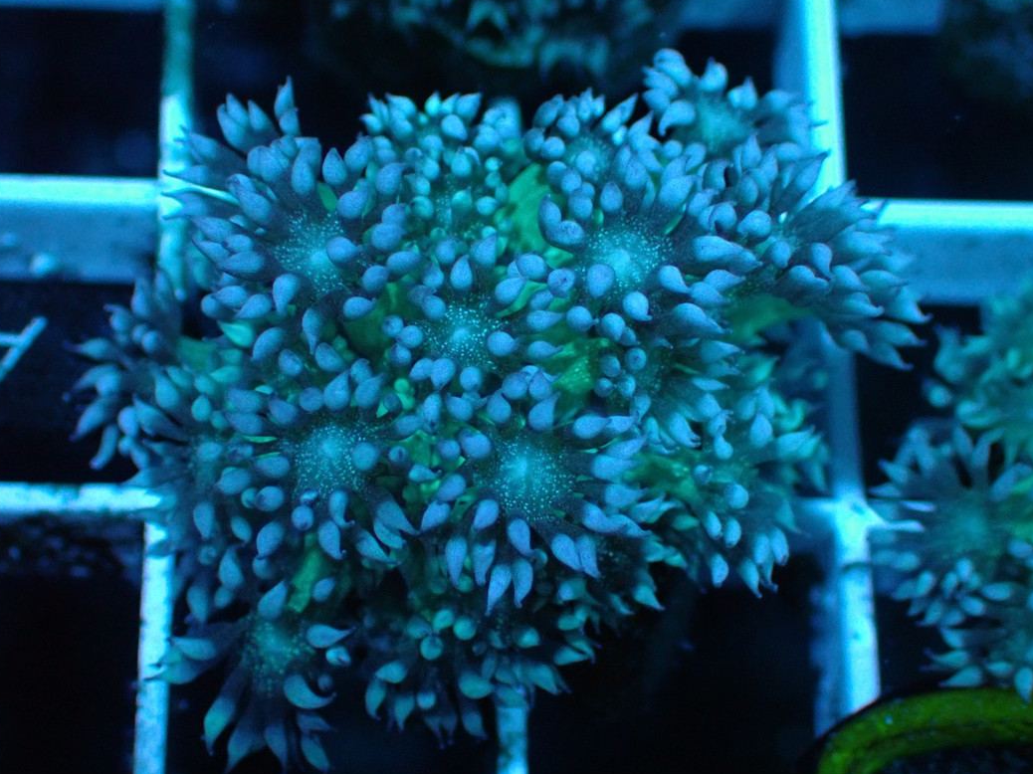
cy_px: 390
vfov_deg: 20.2
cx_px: 516
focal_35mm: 73
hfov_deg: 26.7
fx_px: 2178
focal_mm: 12.73
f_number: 3.9
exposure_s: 1/160
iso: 800
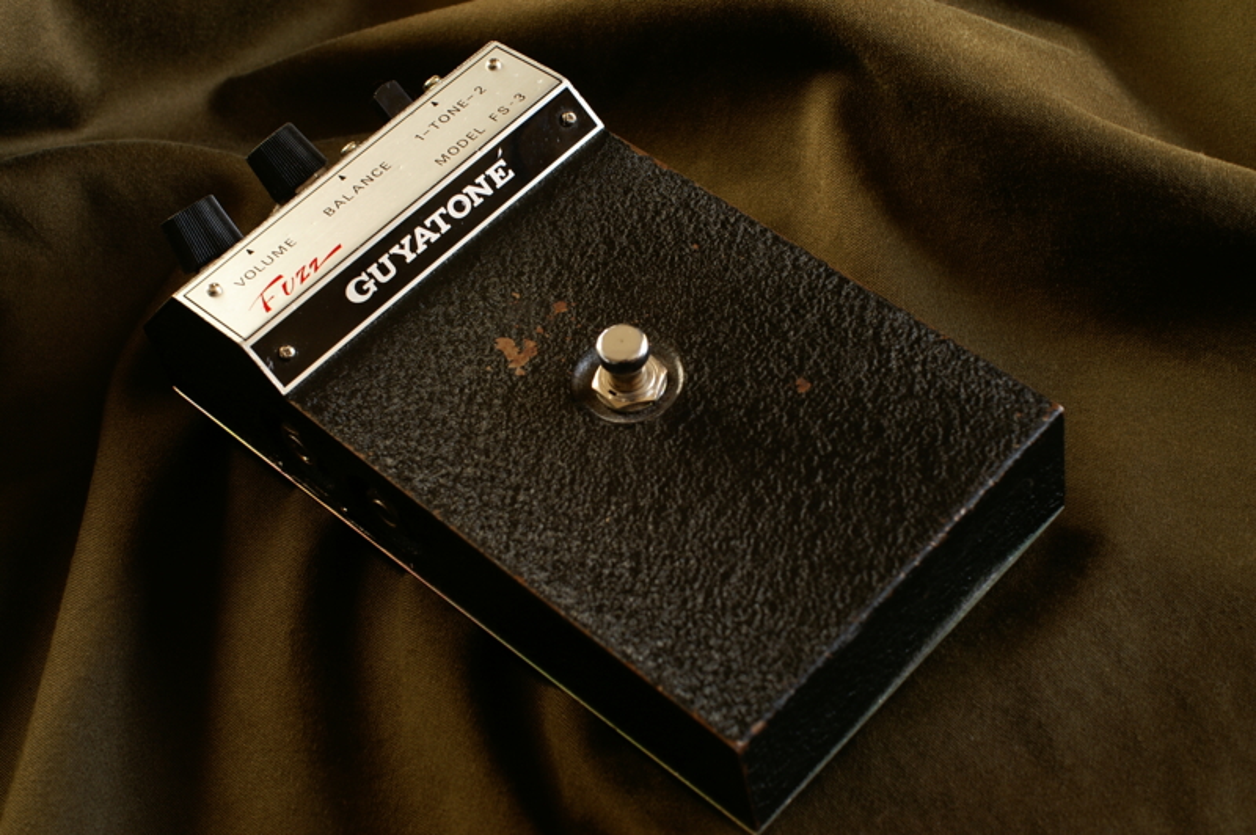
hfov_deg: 37.9
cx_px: 628
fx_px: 1830
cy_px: 418
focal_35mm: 52
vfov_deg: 25.7
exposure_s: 1/15
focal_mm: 35
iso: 200
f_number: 8
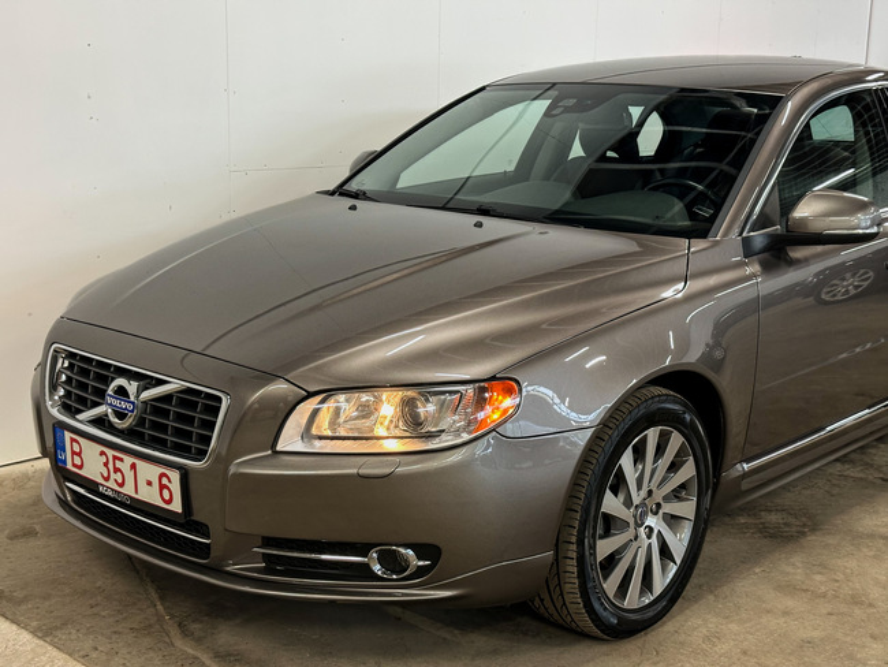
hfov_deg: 39.6
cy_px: 334
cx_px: 444
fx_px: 1232
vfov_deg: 30.3
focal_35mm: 48
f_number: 1.78
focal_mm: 6.86
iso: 160
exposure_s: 1/50
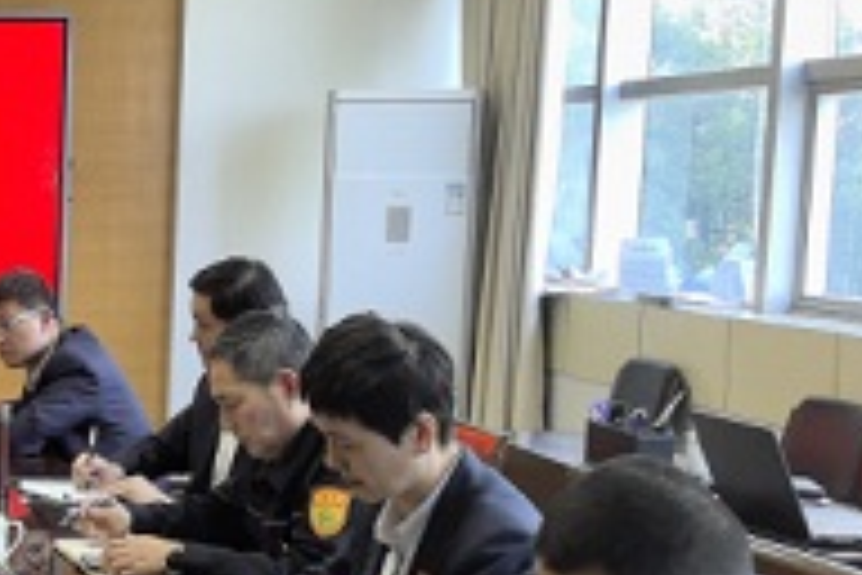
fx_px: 1820
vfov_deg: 17.9
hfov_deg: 23.7
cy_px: 377
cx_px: -242
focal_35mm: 76
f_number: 2
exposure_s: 1/100
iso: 250
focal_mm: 5.75
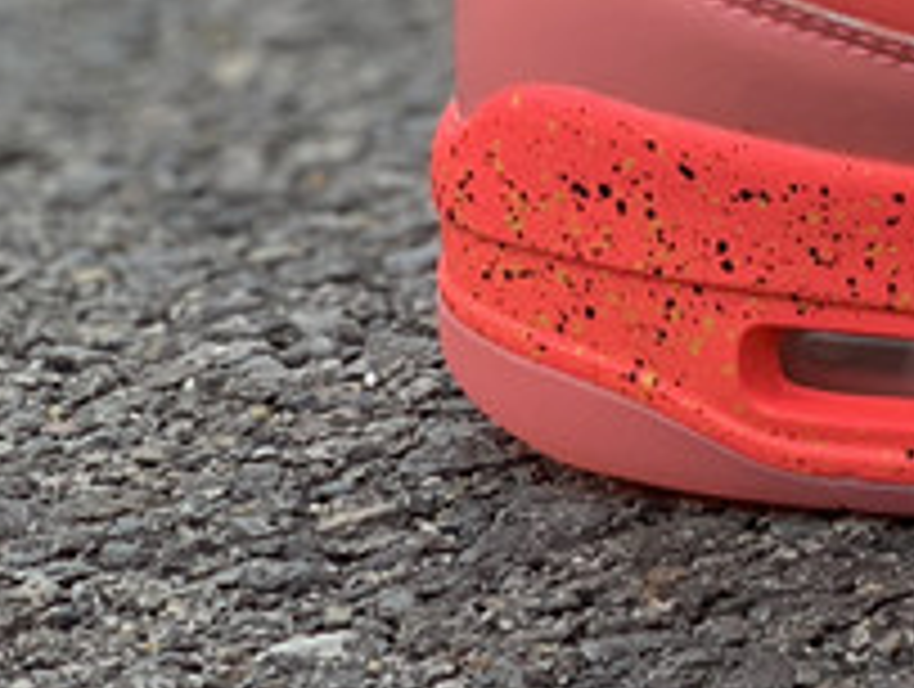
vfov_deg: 6.4
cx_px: 1882
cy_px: -286
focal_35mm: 230
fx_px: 6084
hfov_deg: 8.1
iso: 40
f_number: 2.4
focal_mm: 6
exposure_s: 1/122
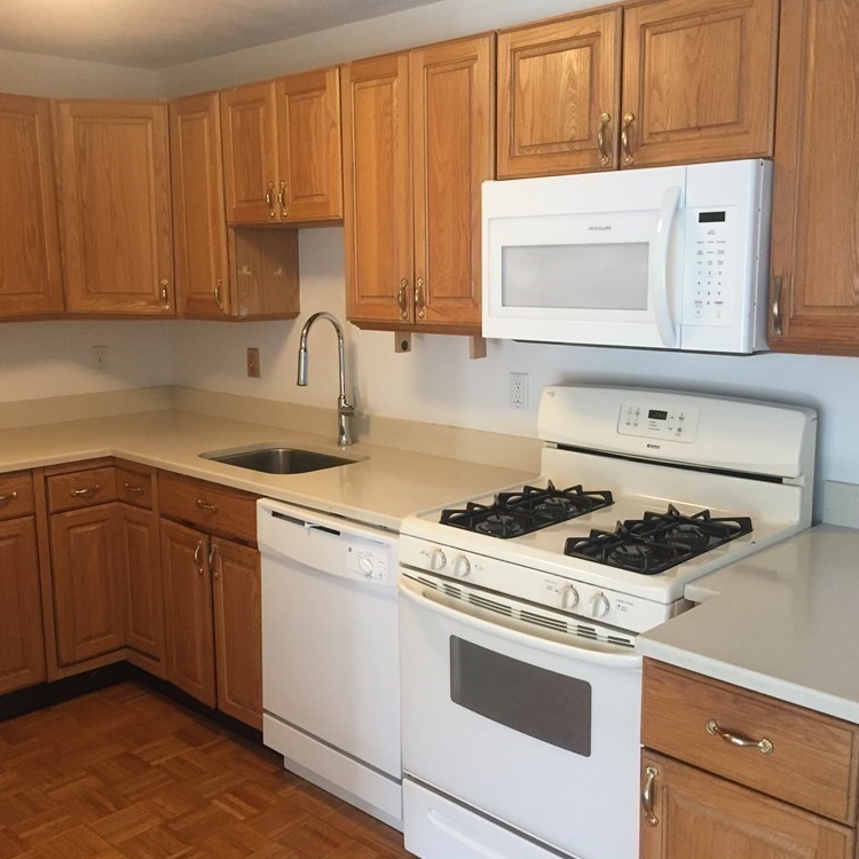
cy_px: 430
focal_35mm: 35
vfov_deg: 47.2
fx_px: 983
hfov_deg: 47.2
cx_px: 438
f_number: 2.2
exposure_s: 1/30
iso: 125
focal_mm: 4.15
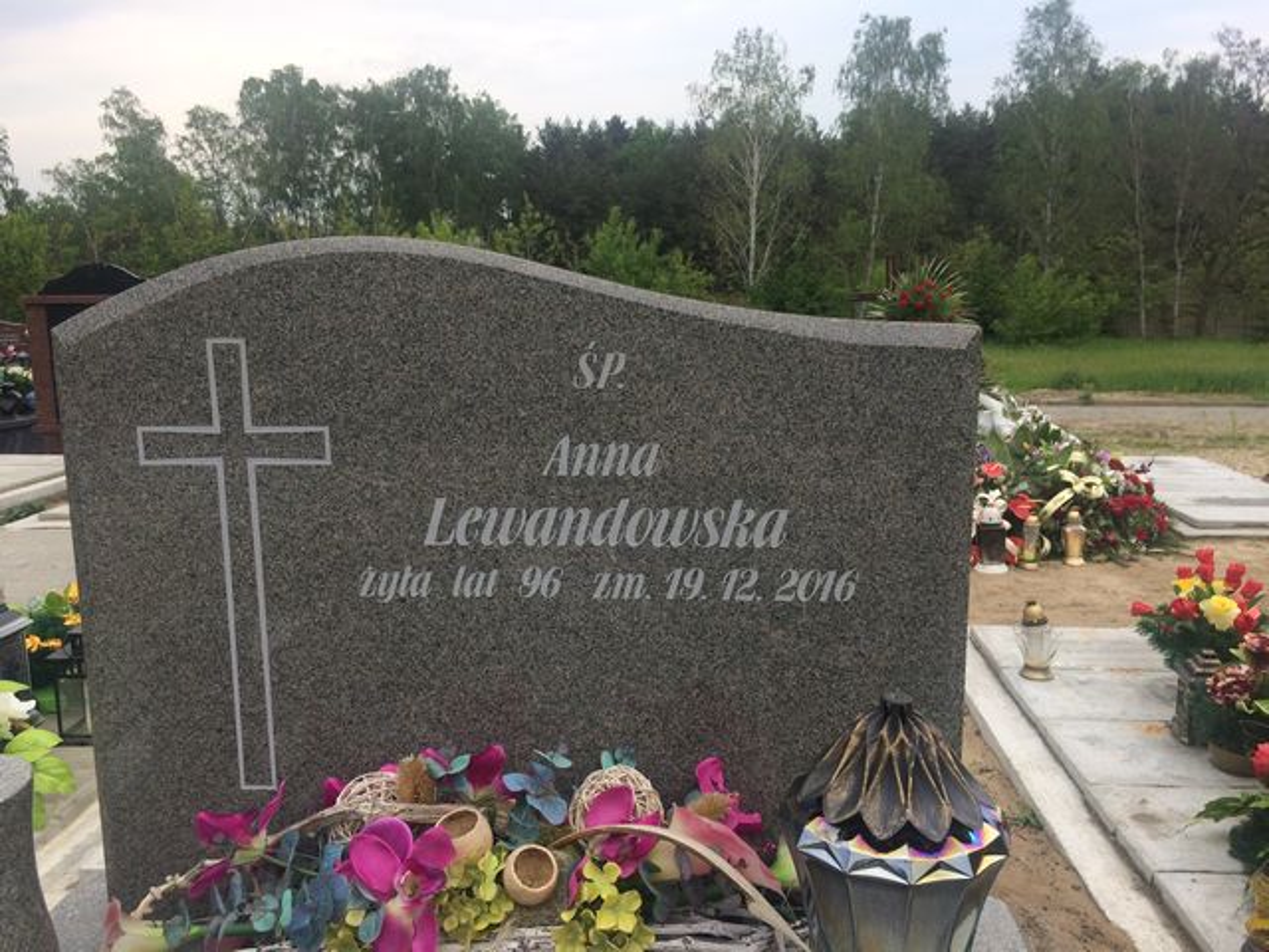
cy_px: 476
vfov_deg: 48.2
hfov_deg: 61.7
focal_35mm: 29
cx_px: 634
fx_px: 1063
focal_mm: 4.15
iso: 32
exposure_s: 1/684
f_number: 2.2
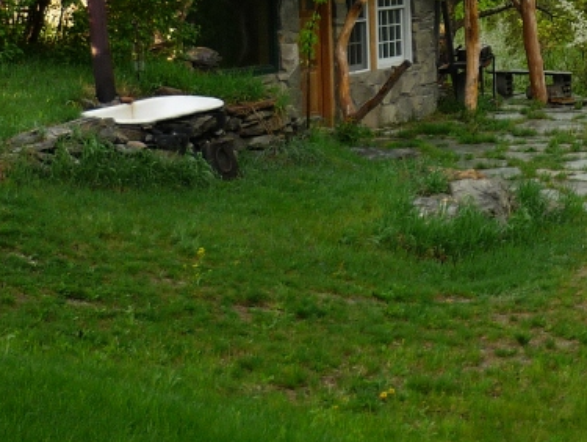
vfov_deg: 15.8
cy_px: -86
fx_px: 1528
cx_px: 631
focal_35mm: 90
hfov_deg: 20.8
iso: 100
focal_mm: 5.5
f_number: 2.8
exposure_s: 1/160
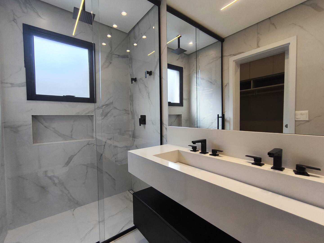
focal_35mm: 16
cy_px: 122
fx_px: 150
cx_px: 162
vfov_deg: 78.1
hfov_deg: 94.5
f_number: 2.2
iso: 64
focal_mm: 1.65
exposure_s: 1/60
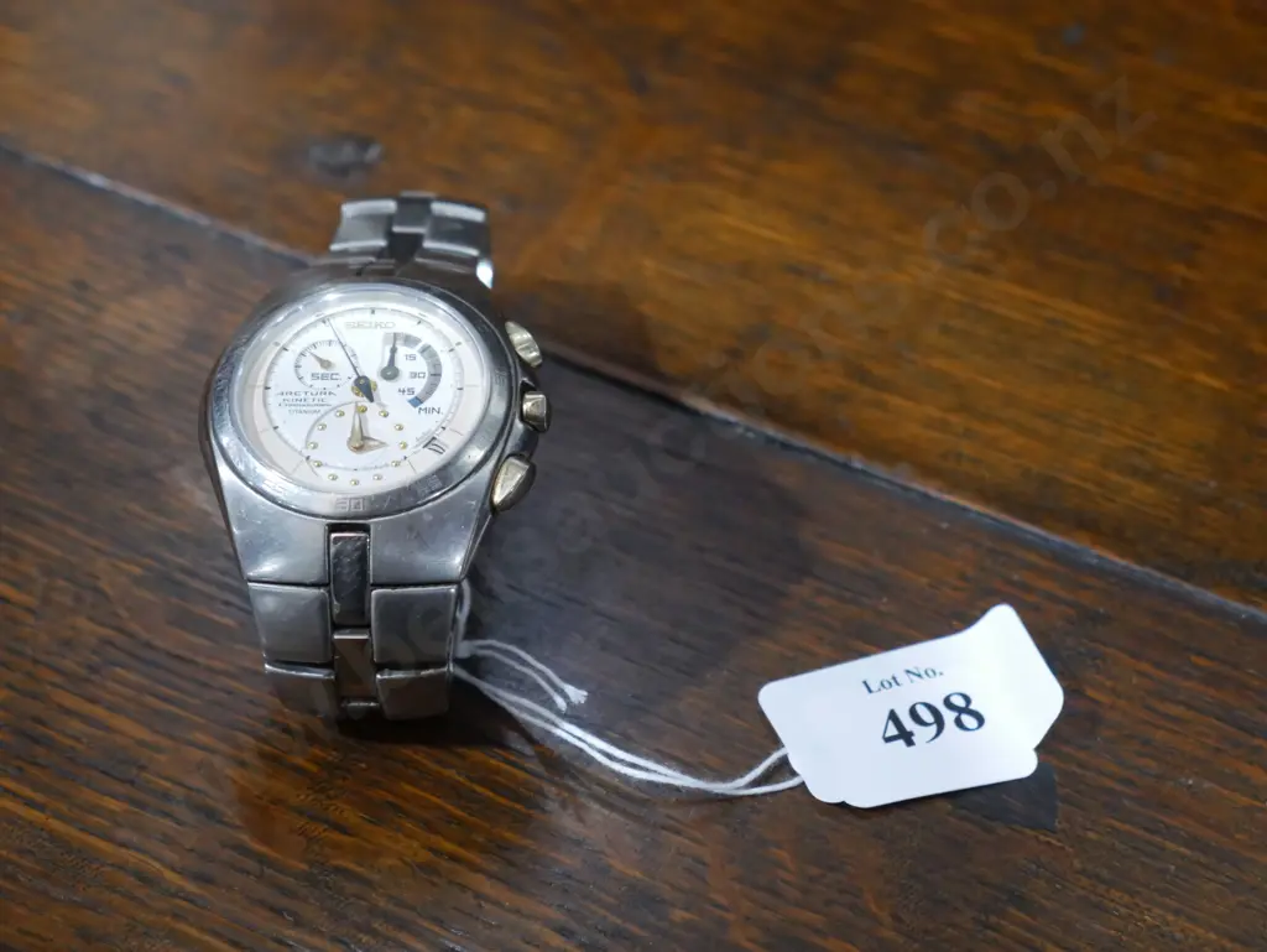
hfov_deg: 27.0
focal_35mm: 72
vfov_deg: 20.5
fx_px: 2637
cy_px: 476
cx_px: 634
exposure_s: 1/80
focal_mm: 36
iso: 2500
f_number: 5.5
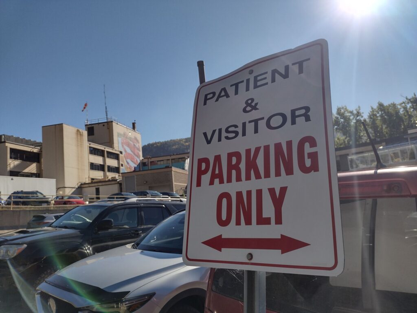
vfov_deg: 51.4
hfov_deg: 65.3
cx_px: 208
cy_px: 156
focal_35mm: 27
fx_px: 325
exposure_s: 1/3564
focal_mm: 4.71
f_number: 1.7
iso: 100
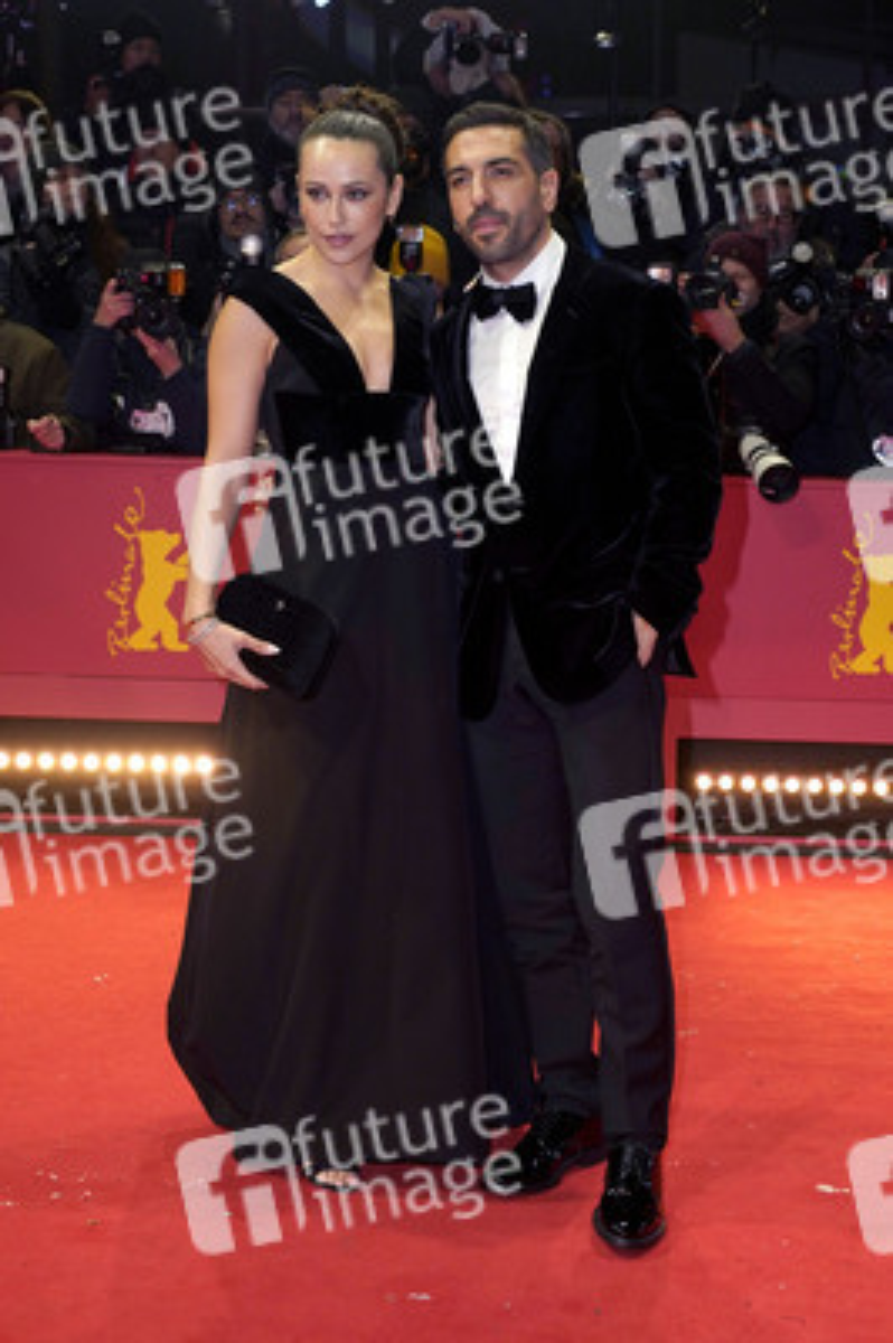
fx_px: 1752
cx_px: 446
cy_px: 672
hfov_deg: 28.6
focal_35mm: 47
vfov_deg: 41.9
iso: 640
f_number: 5.6
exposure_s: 1/160
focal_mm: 47
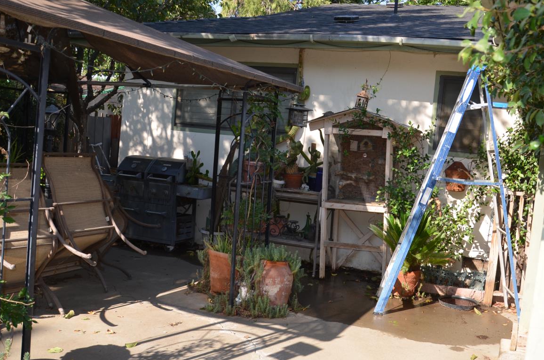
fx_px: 528
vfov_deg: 37.6
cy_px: 158
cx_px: 346
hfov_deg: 53.8
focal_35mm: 35
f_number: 5.6
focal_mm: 18
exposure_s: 1/250
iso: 100
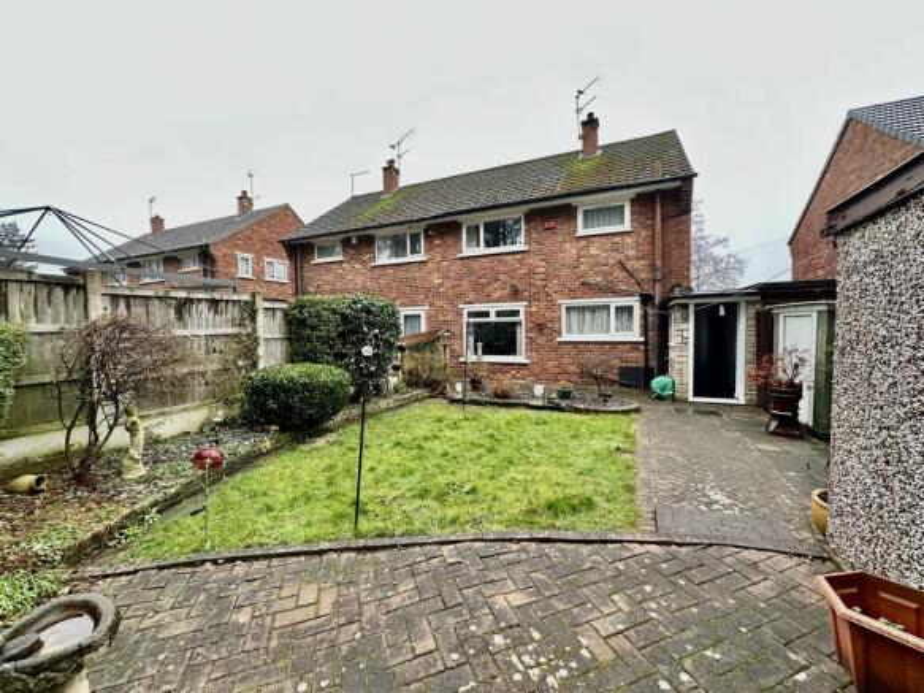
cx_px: 462
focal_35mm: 14
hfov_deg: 102.1
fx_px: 374
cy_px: 346
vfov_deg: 85.7
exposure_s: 1/99
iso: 200
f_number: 2.2
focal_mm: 2.22
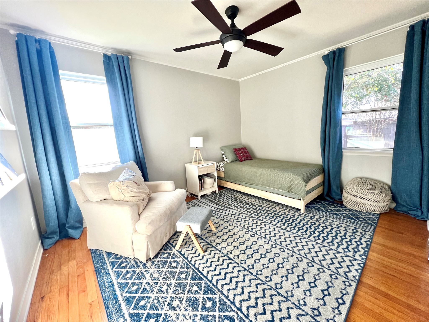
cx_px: 214
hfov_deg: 106.2
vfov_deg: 89.9
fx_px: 161
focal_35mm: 13
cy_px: 161
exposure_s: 1/60
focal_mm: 1.57
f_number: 1.8
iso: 160
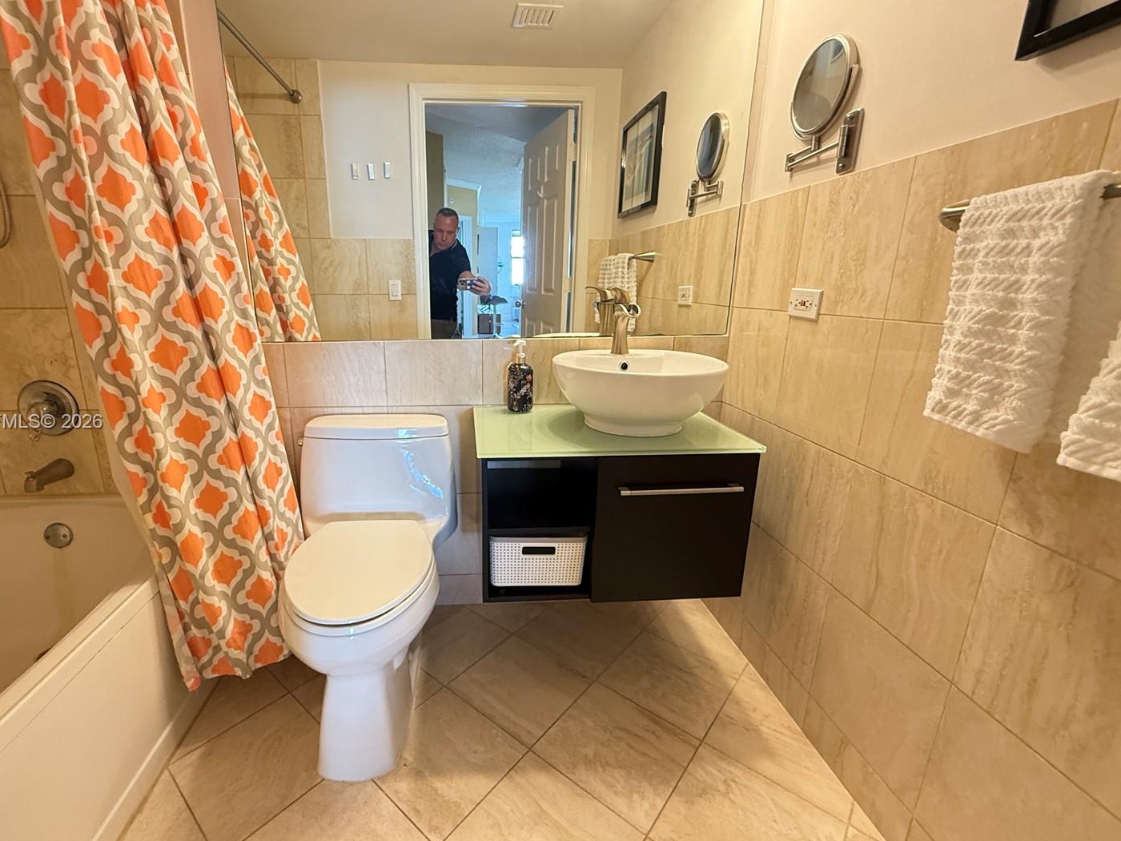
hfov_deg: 94.1
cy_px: 423
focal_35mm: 16
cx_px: 494
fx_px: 518
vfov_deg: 78.1
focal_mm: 2.22
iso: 320
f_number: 2.2
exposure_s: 1/60
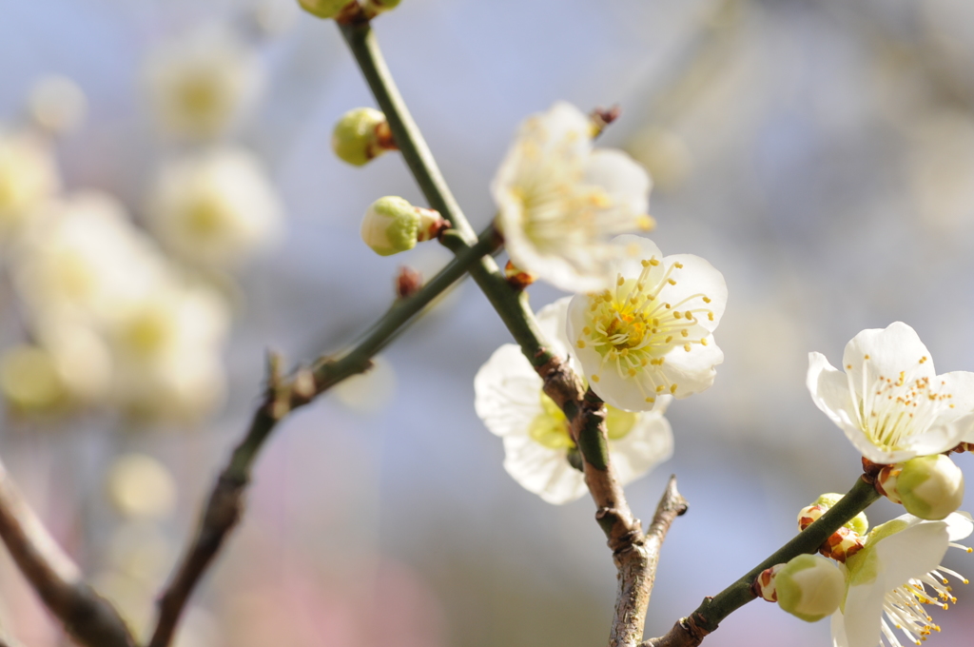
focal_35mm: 135
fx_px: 3648
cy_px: 324
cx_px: 487
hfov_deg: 15.2
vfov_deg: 10.1
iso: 200
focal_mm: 90
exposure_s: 1/400
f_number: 8
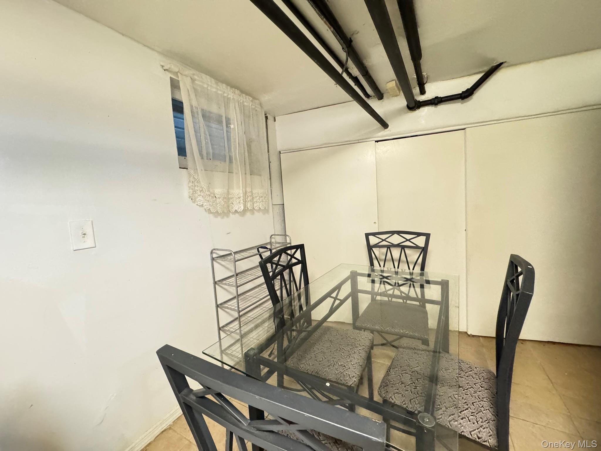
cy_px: 226
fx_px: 243
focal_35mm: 14
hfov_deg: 102.1
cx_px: 300
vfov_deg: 85.7
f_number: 2.2
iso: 1000
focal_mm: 2.22
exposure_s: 1/60
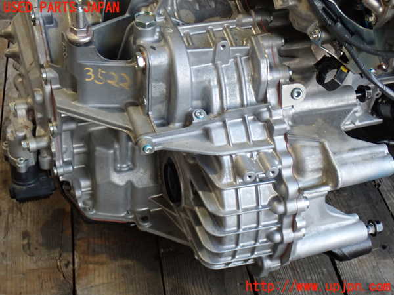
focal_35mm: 62
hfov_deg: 31.2
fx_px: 706
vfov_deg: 23.7
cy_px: 148
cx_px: 197
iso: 400
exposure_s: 1/60
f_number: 3.6
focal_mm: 11.09
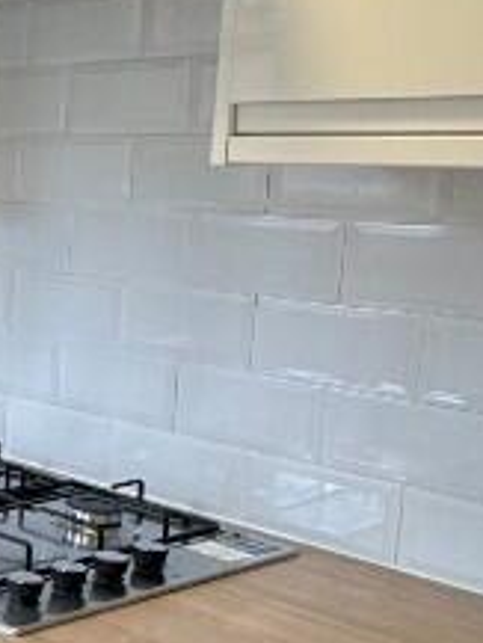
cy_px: 341
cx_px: -353
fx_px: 1227
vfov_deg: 29.4
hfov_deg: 18.2
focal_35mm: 66
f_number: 2.2
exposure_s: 1/100
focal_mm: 2.22
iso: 125
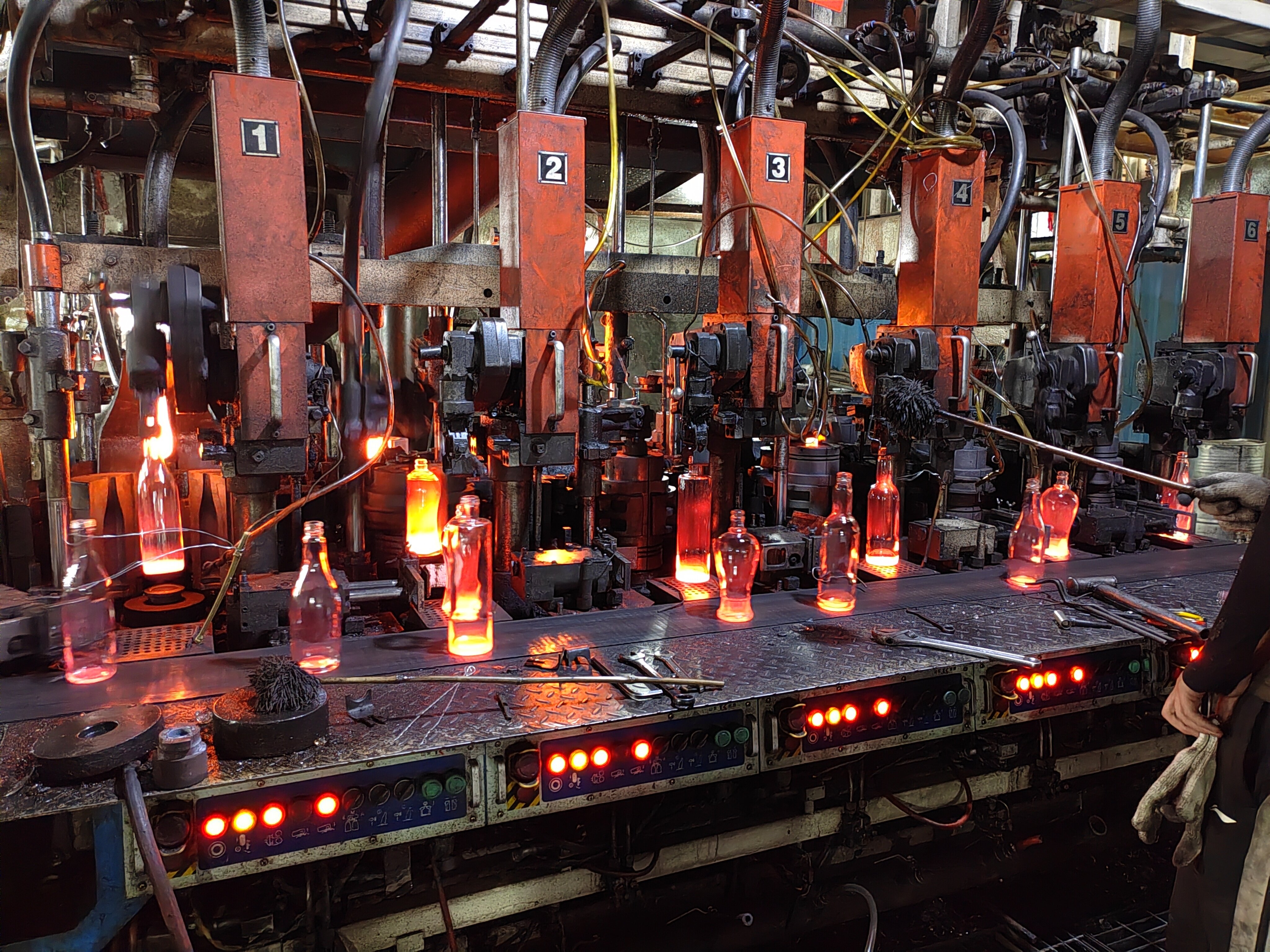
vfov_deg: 51.4
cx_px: 635
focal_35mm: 27
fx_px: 991
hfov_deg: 65.3
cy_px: 476
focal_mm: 5.52
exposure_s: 1/25
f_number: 1.9
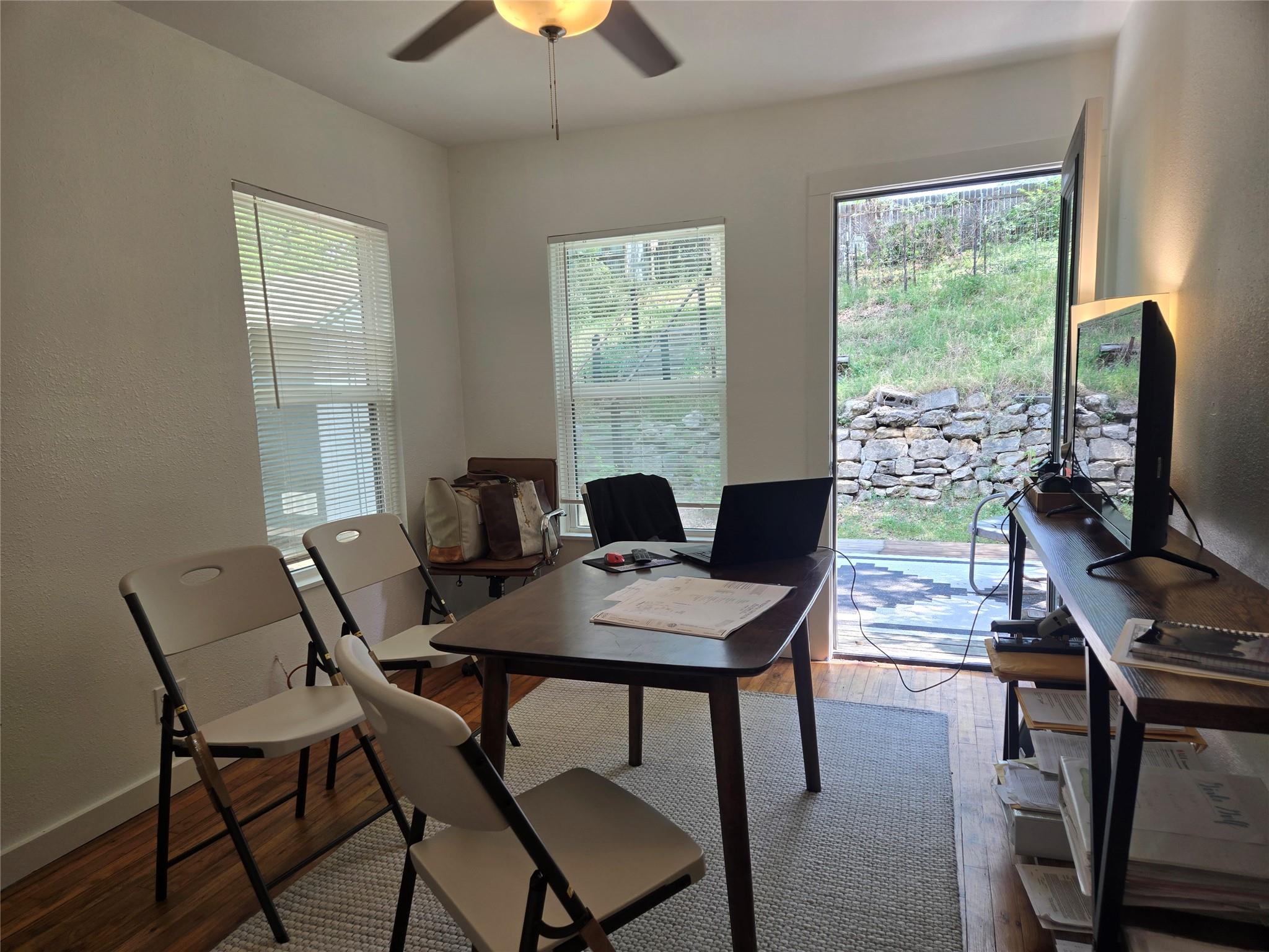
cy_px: 476
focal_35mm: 23
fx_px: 843
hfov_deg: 73.9
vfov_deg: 58.9
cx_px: 634
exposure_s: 1/120
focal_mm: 5.4
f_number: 1.8
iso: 32
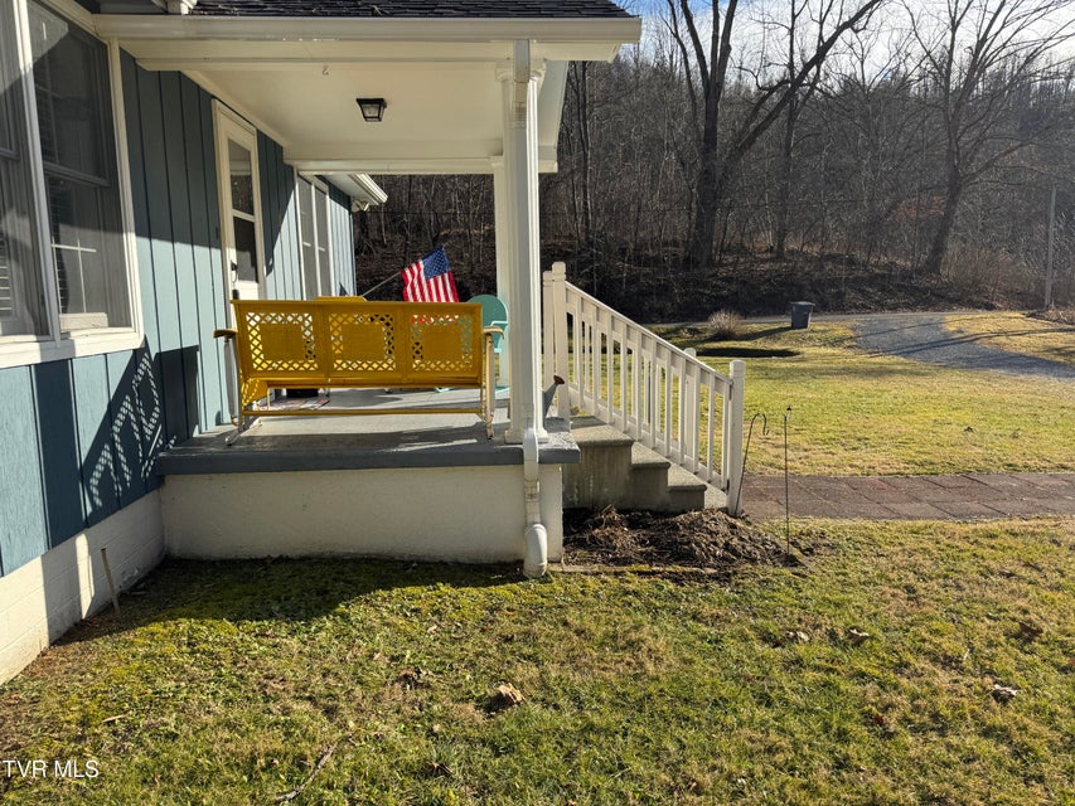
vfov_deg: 56.8
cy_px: 403
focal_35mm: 24
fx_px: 745
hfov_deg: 71.6
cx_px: 538
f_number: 1.78
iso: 80
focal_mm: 6.76
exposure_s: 1/2506
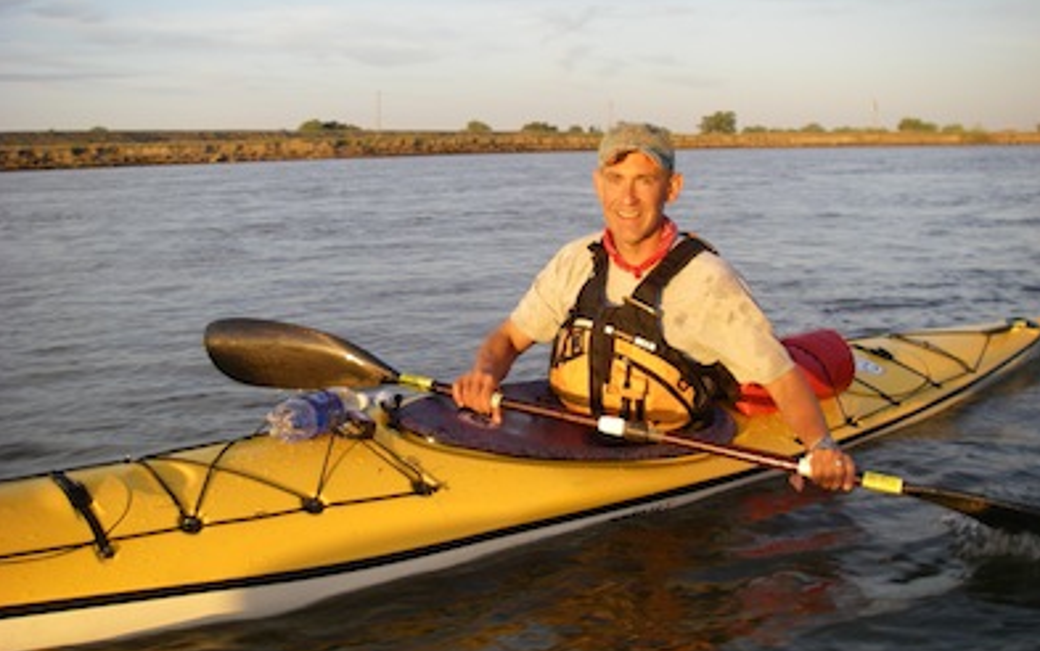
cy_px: 318
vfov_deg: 31.3
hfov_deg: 48.2
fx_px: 1163
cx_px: 519
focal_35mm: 41
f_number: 3.3
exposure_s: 1/100
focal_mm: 6.3
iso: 64
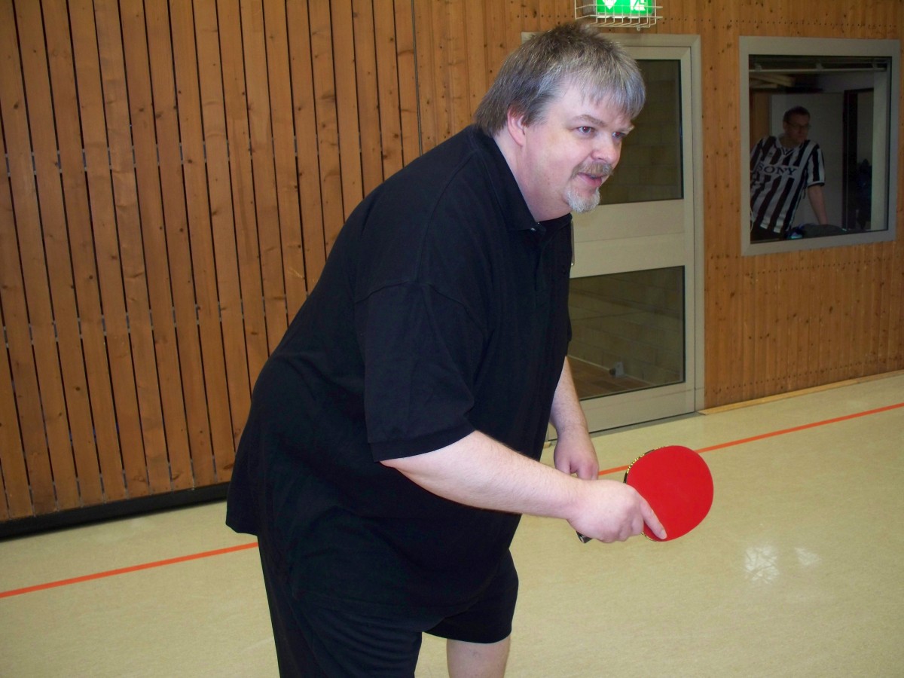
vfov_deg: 40.7
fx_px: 914
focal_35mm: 35
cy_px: 339
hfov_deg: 52.6
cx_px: 452
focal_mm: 7.54
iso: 200
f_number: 2.8
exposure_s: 1/30
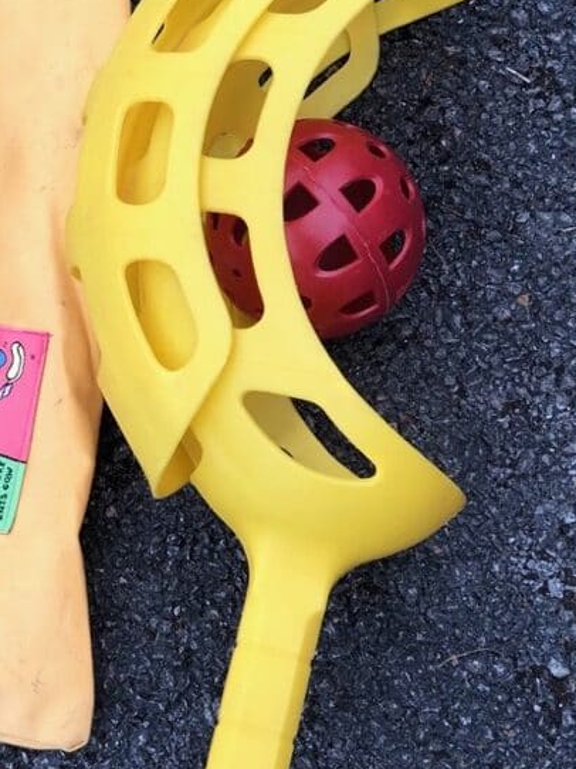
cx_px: 121
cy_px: 234
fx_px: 2132
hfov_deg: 15.3
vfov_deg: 20.4
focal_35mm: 96
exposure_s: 1/649
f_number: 2.4
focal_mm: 6
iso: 16
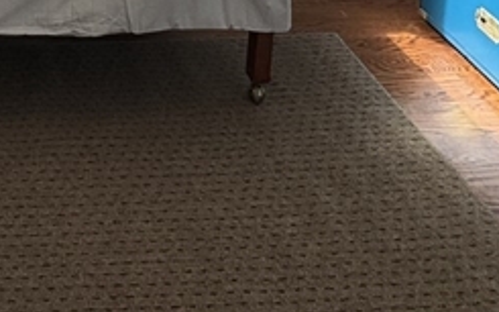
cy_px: -214
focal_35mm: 62
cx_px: -37
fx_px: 843
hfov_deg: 29.9
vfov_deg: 17.7
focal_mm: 2.22
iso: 40
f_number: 2.2
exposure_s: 1/142
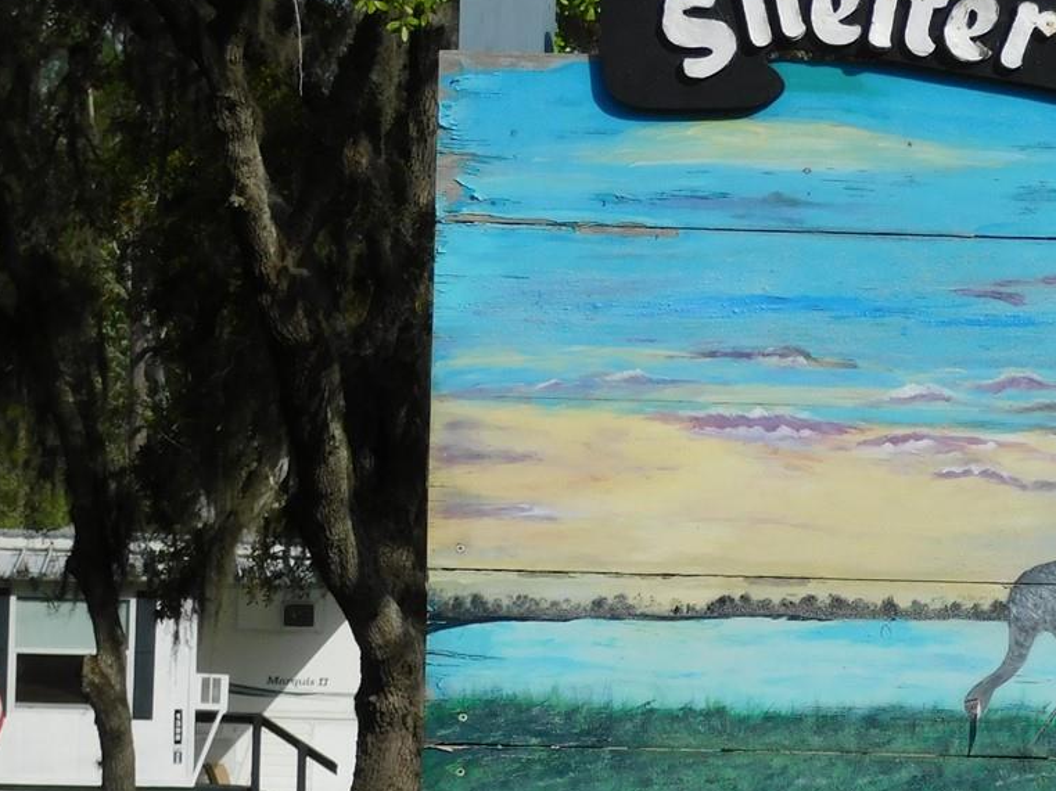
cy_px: 456
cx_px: 1034
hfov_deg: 9.5
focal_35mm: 208
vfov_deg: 7.1
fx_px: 6343
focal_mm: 17.6
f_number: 4.6
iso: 125
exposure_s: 1/1250
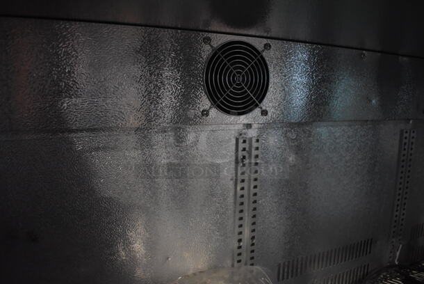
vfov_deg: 48.0
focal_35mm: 27
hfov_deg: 67.3
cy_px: 142
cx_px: 212
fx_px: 318
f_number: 3.5
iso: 3200
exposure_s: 1/125
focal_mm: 18
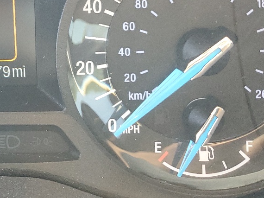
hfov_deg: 23.4
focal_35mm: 73
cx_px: -84
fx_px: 557
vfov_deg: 19.5
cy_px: -4
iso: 167
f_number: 1.5
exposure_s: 1/60.2
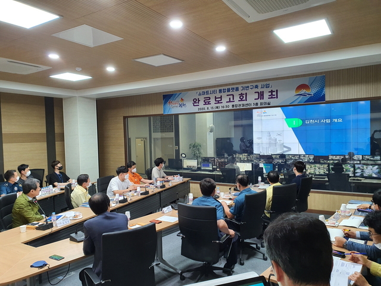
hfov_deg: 67.3
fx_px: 286
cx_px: 190
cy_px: 143
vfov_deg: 53.1
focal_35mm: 26
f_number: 2.4
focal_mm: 4.3
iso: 200
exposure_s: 1/40
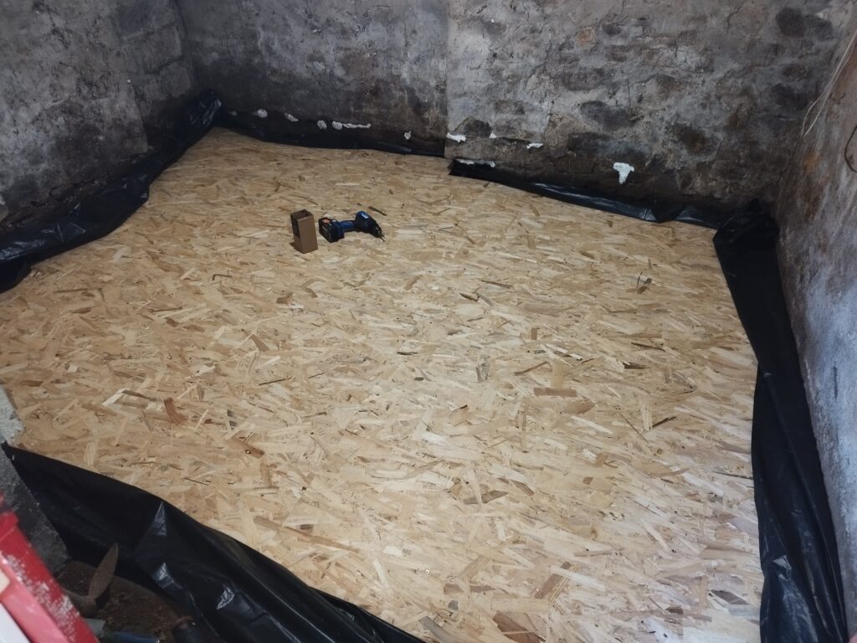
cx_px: 428
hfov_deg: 71.6
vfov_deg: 56.8
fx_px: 594
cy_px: 322
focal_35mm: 24
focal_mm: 5.89
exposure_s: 1/25
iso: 1030
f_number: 1.89
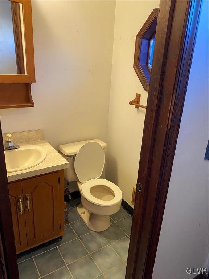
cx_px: 104
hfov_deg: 53.1
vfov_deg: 67.3
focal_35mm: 26
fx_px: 209
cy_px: 140
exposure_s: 1/60
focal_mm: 4.25
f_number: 1.8
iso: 160
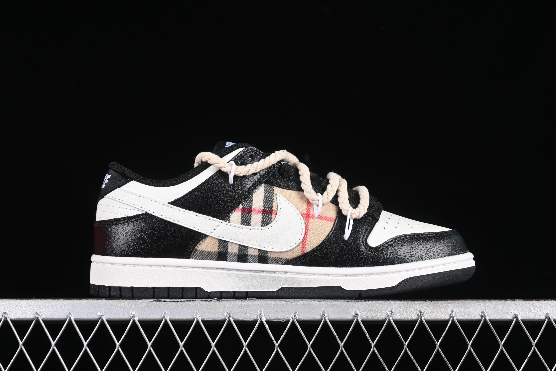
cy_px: 186
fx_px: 1158
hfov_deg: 27.0
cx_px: 278
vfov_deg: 18.2
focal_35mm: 75
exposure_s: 1/60
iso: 160
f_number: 6.3
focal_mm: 50
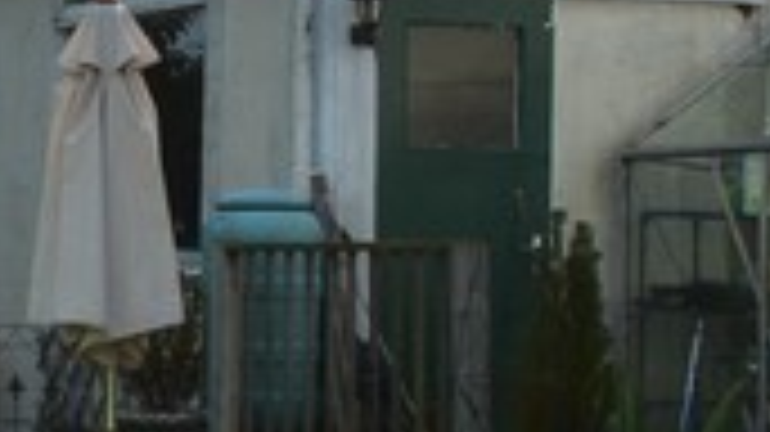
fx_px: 1918
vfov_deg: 12.8
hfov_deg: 11.6
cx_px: -1522
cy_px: 99
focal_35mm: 94
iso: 100
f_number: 9
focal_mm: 10
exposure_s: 1/320
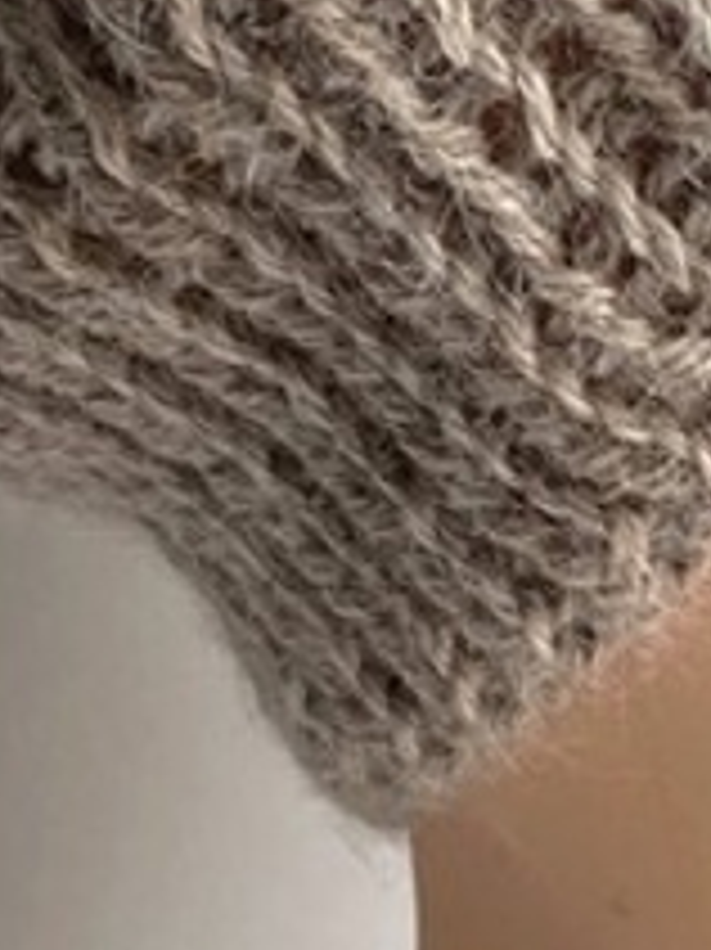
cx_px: 940
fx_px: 4057
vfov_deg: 13.3
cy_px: 545
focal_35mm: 148
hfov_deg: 9.8
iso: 125
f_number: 1.6
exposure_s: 1/121
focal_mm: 4.2
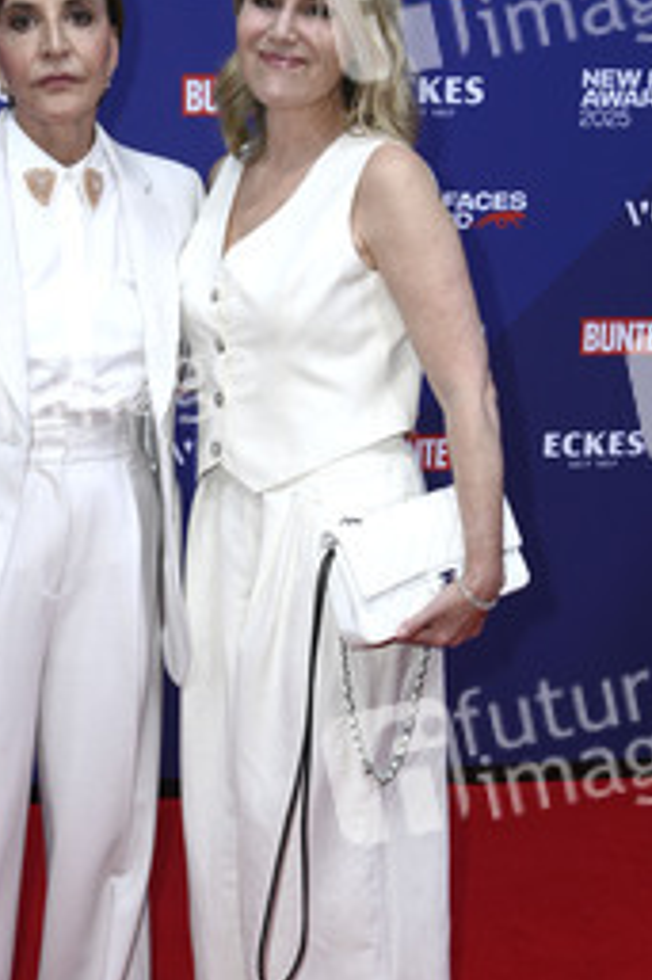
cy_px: 564
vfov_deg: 37.5
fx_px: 1442
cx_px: 172
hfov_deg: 25.2
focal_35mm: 53
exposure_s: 1/250
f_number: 5.6
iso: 500
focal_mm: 34
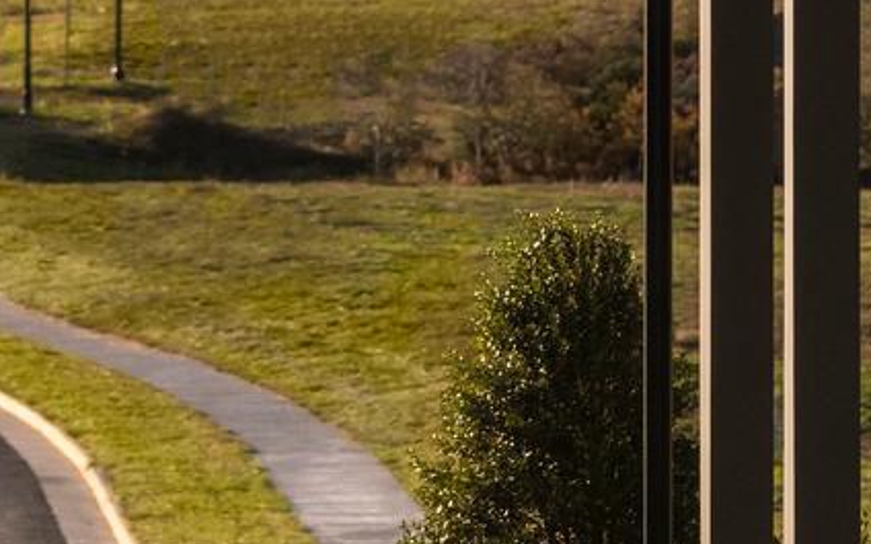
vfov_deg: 2.4
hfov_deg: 3.9
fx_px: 12842
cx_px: 721
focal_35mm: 541
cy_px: -276
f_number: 5
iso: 400
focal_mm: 110
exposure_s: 1/2500
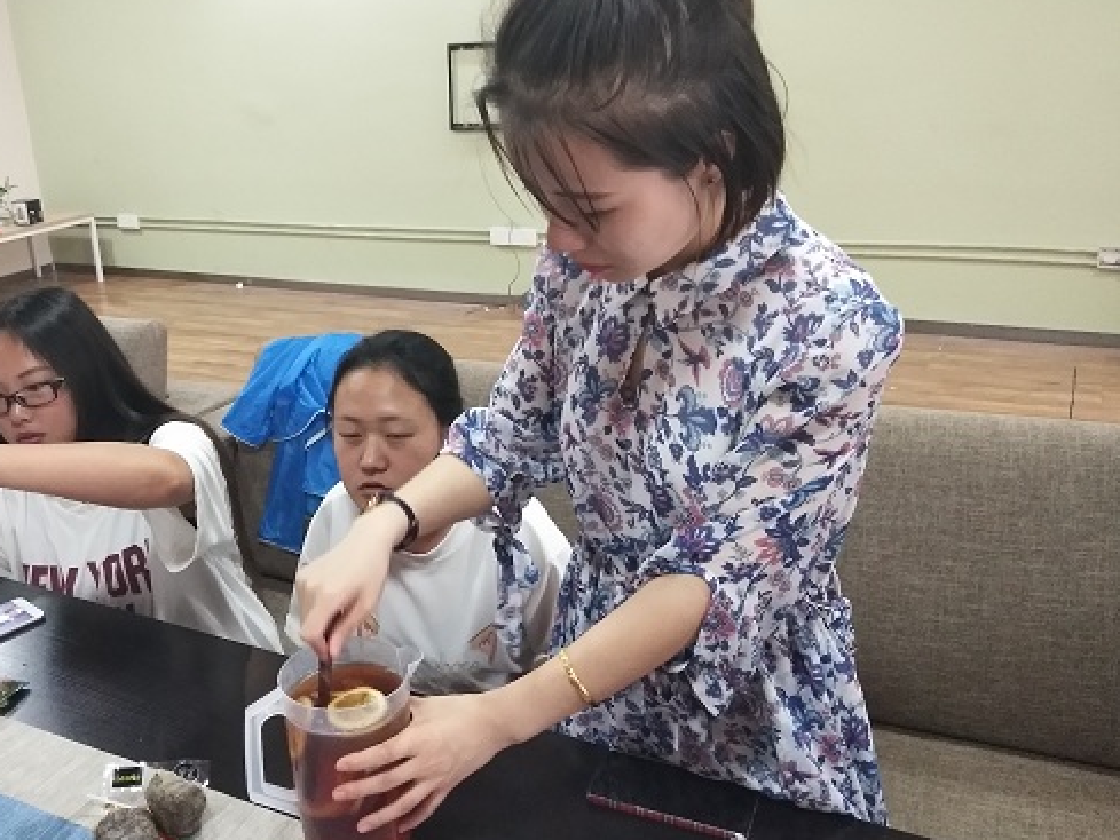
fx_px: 1100
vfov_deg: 41.7
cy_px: 371
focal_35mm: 34
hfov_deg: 53.2
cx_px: 405
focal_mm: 3.88
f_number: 2
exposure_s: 1/25
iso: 640
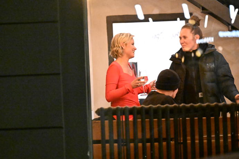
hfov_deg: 6.9
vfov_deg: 4.6
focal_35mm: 300
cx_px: 120
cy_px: 80
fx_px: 1992
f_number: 2.8
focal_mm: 200
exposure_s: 1/250
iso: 25600
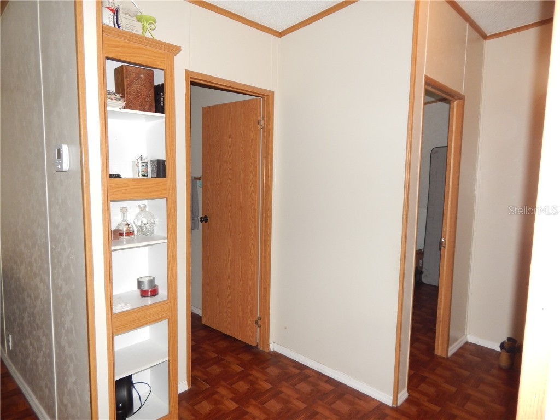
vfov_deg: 58.9
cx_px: 280
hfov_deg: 73.9
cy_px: 210
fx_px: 372
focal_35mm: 23
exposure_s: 1/30
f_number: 3
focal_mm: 4
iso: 200
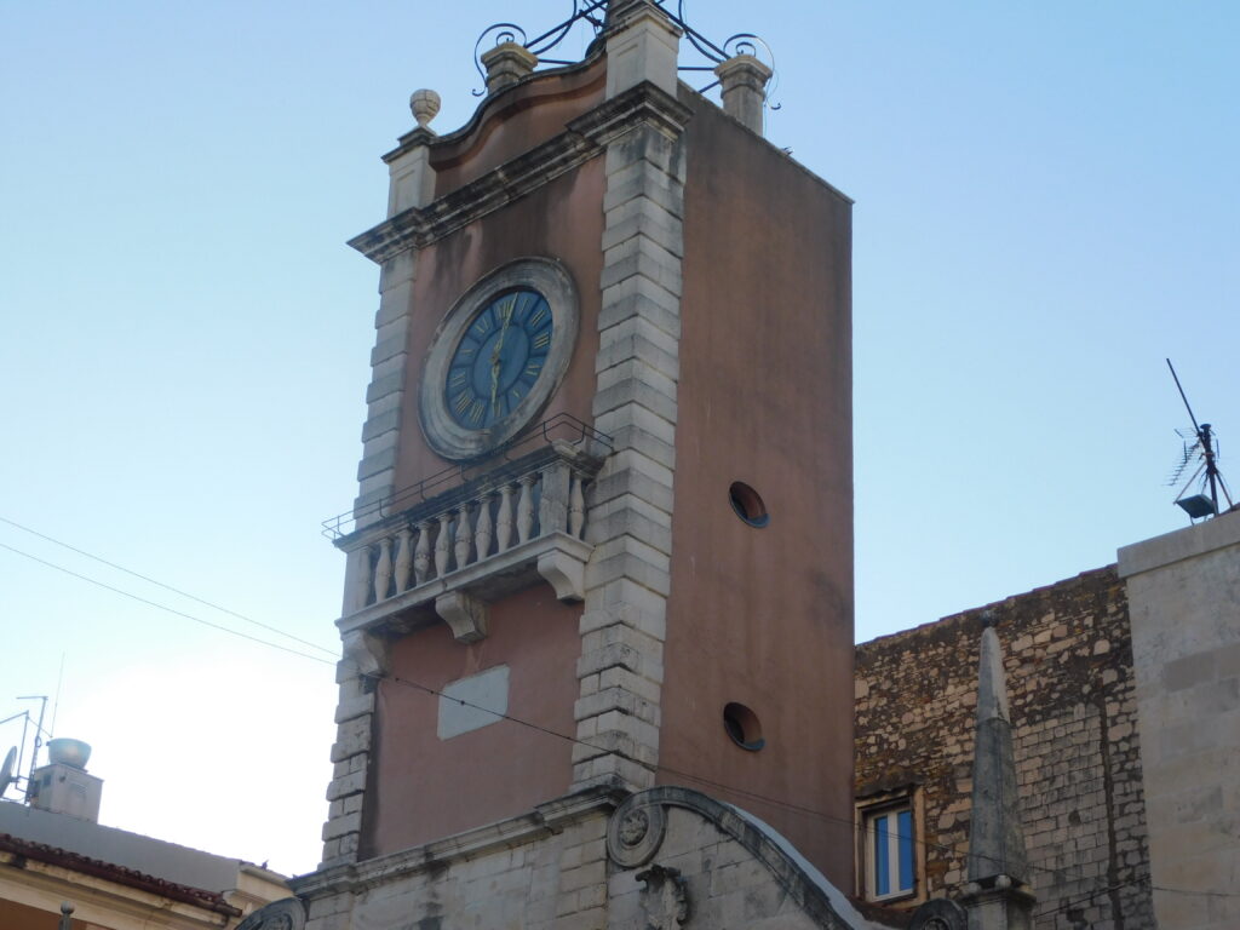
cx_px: 620
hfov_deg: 29.4
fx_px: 2364
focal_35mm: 66
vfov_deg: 22.3
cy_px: 465
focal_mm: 11.7
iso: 125
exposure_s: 1/640
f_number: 4.2
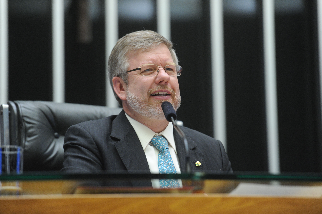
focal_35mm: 190
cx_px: 161
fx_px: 1698
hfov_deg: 10.8
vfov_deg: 7.2
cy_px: 107
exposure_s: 1/60
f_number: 2.8
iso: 1600
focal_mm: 190
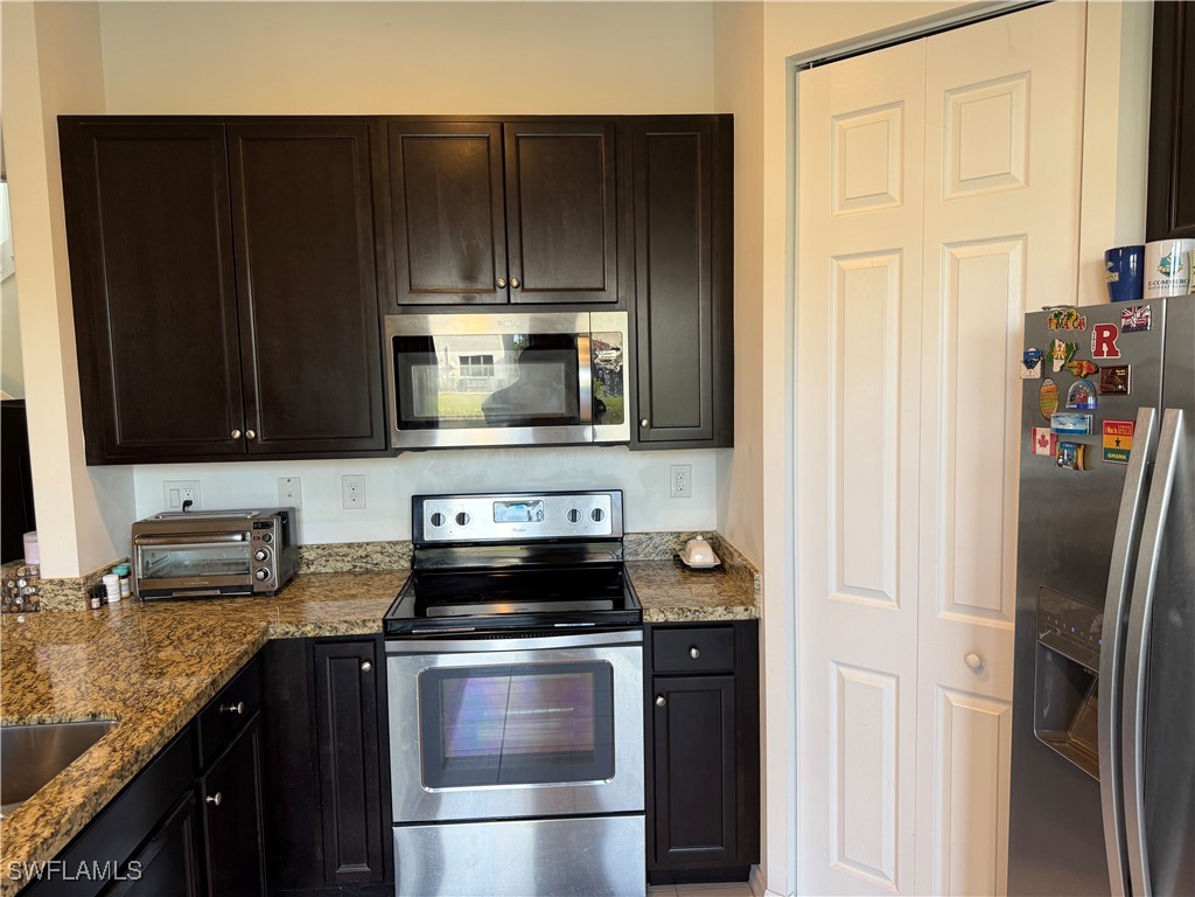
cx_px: 598
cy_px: 448
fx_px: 829
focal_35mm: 24
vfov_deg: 56.8
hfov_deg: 71.6
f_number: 1.78
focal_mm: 6.76
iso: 125
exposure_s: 1/60
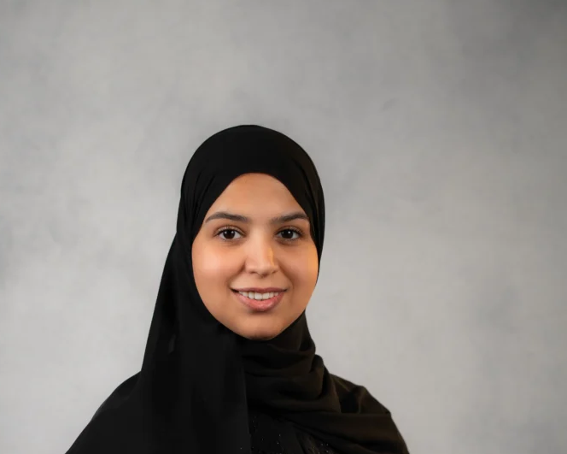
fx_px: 1913
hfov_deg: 16.9
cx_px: 264
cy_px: 402
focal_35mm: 114
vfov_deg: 13.4
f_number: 2.8
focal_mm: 70
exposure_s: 1/200
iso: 320
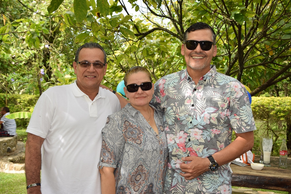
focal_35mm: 49
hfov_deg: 40.3
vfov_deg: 27.5
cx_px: 145
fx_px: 396
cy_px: 97
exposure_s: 1/125
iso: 100
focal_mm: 32
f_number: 5.6
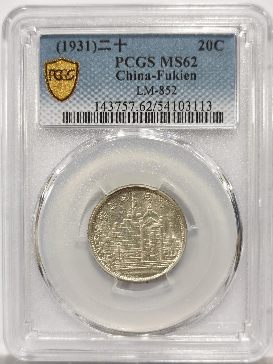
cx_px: 136
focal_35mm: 54
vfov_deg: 35.5
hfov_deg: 27.0
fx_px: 568
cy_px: 182
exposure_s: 1/100
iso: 100
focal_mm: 5.56
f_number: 16
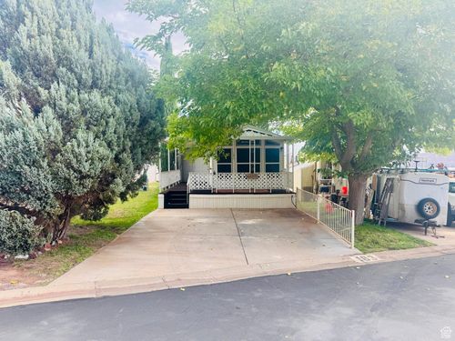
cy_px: 170
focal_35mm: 24
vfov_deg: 56.8
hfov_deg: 71.6
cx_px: 228
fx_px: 315
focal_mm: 6.76
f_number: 1.78
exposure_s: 1/1026
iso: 80
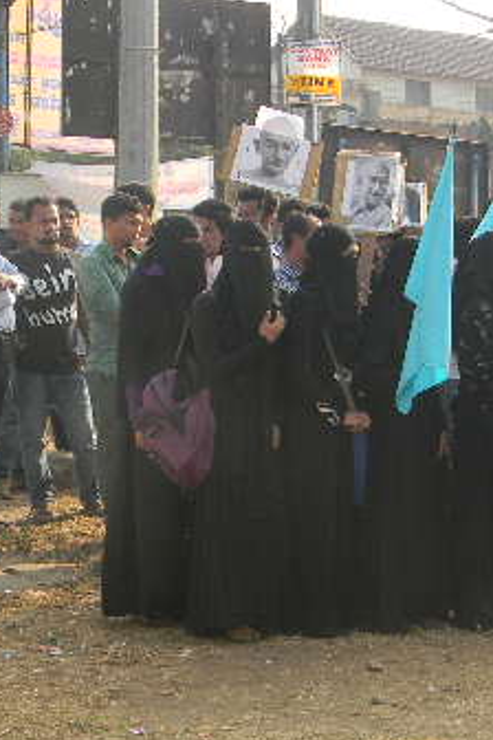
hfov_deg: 14.3
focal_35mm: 93
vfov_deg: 21.8
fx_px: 1910
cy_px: 504
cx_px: 566
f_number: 3.9
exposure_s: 1/192
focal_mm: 8.6
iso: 80
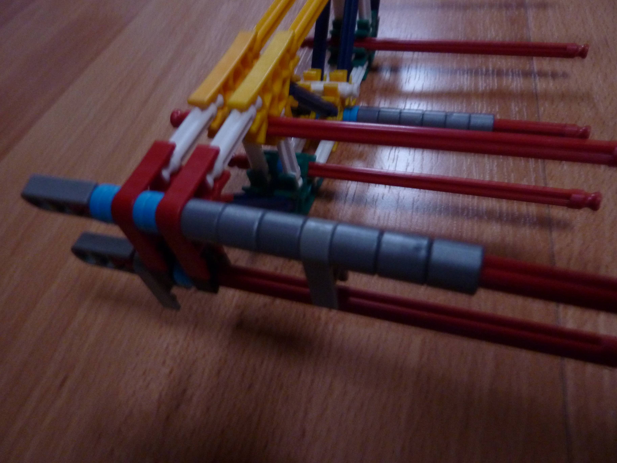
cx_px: 308
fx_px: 446
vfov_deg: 54.9
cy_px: 232
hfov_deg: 69.4
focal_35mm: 25
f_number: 3.3
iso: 400
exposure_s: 1/8
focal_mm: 4.1
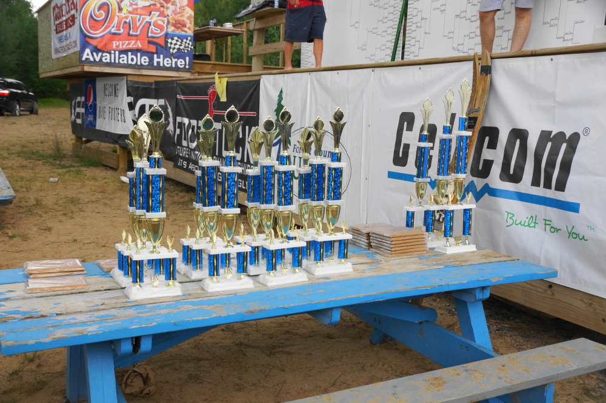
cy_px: 202
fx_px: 656
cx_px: 303
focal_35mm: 39
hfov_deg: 49.6
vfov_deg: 34.2
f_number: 5.6
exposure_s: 1/125
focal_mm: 26
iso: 800
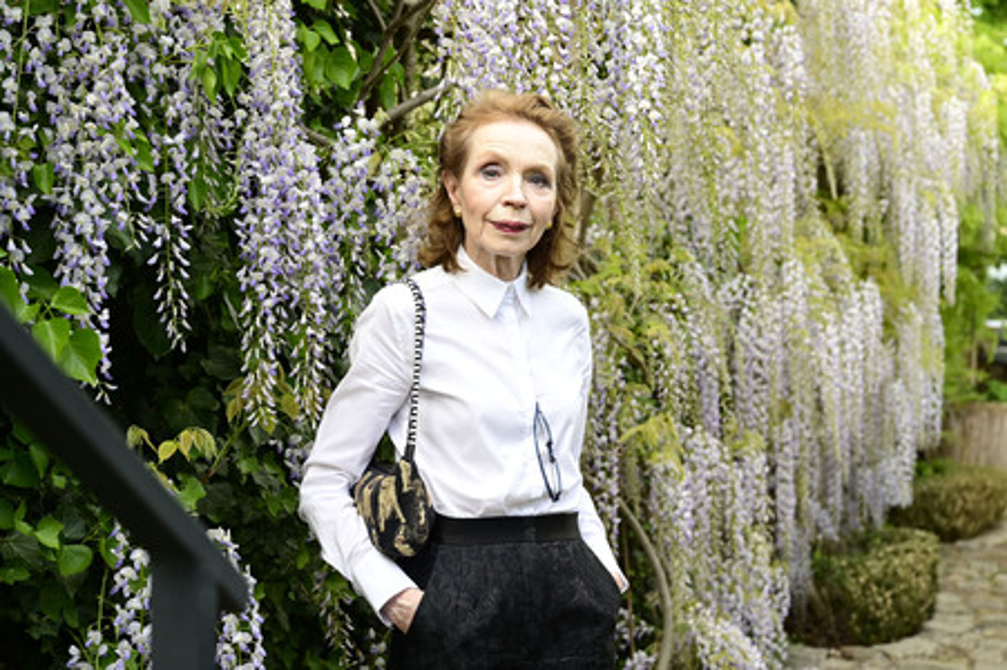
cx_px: 504
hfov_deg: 39.6
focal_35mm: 50
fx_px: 1398
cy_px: 335
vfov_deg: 27.0
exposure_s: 1/320
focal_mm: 50
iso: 500
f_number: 4.5
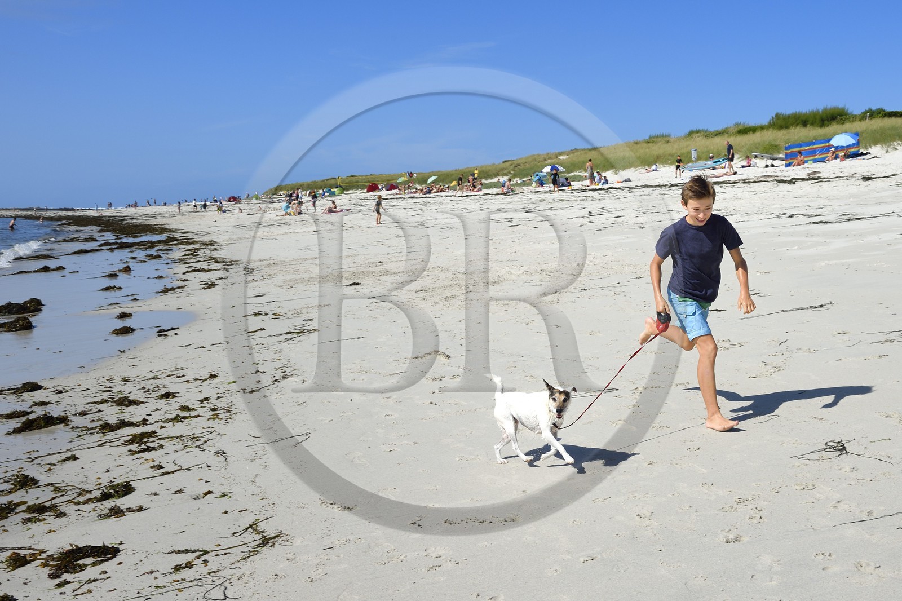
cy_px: 300
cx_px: 451
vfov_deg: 37.8
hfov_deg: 54.4
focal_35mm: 35
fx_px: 877
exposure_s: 1/500
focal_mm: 35
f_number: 11
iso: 200
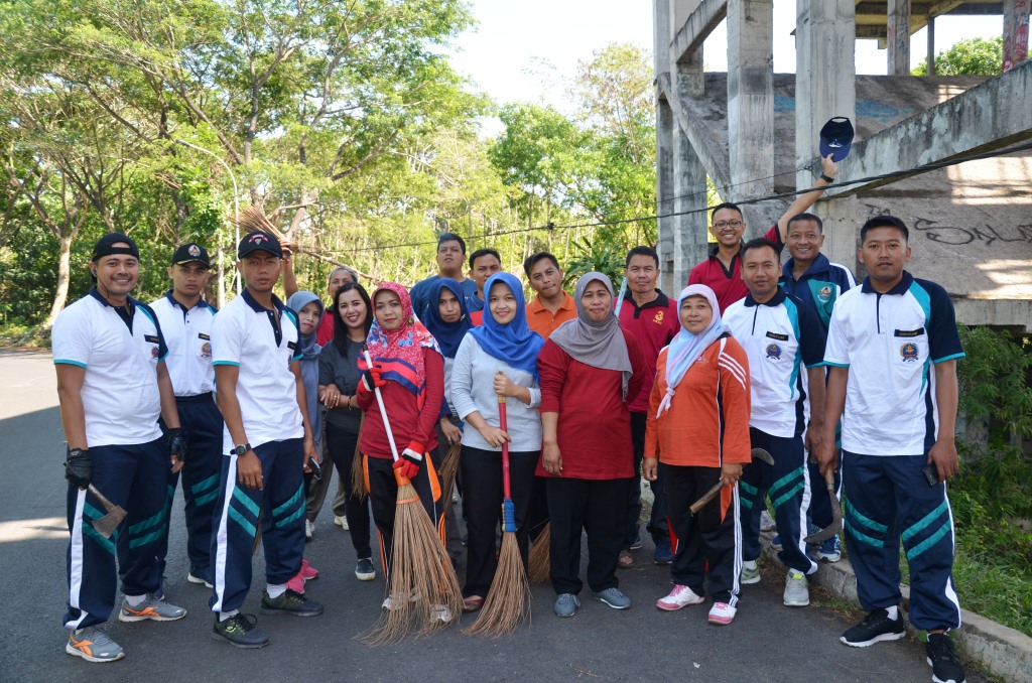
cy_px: 342
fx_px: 901
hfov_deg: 59.6
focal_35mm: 32
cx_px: 516
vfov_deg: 41.5
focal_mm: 21
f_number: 4
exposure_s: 1/250
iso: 200
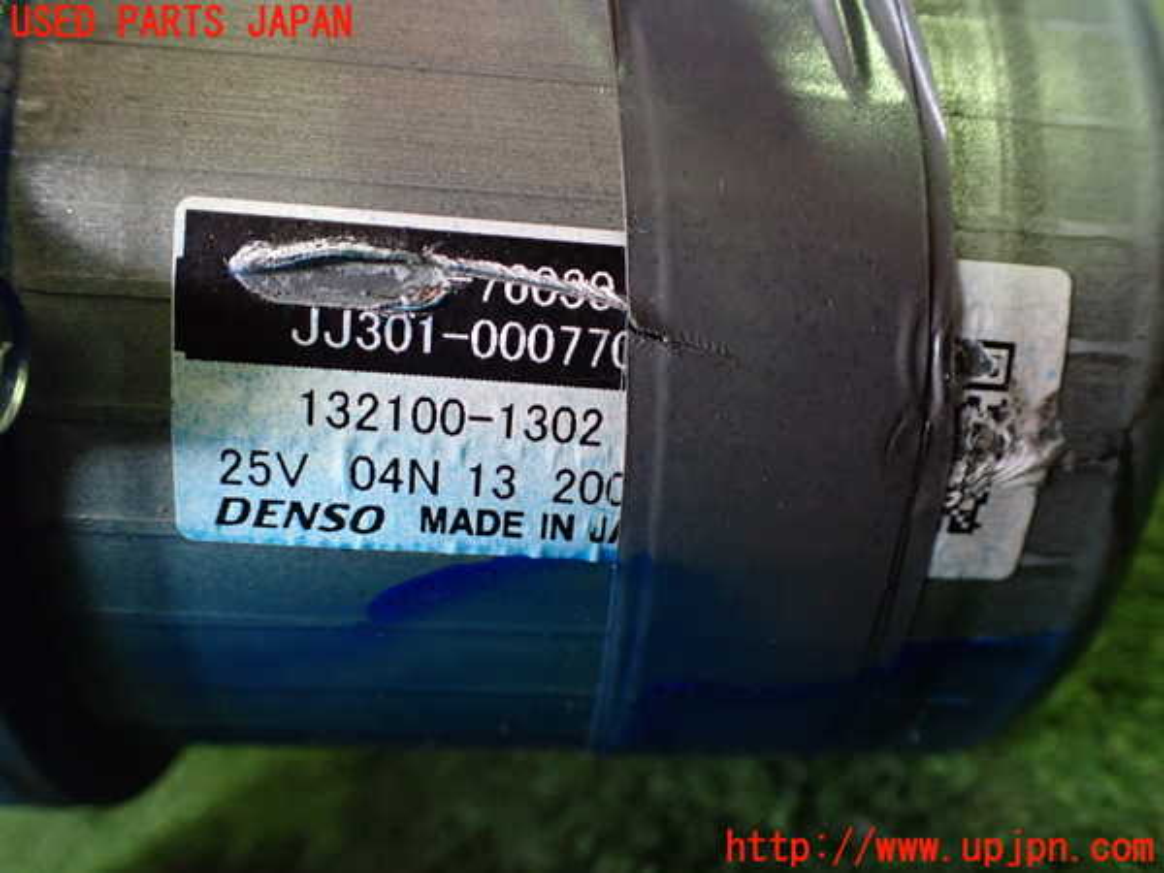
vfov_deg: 46.8
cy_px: 436
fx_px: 1009
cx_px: 582
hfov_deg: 60.0
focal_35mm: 30
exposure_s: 1/80
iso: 800
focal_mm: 5.4
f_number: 2.3
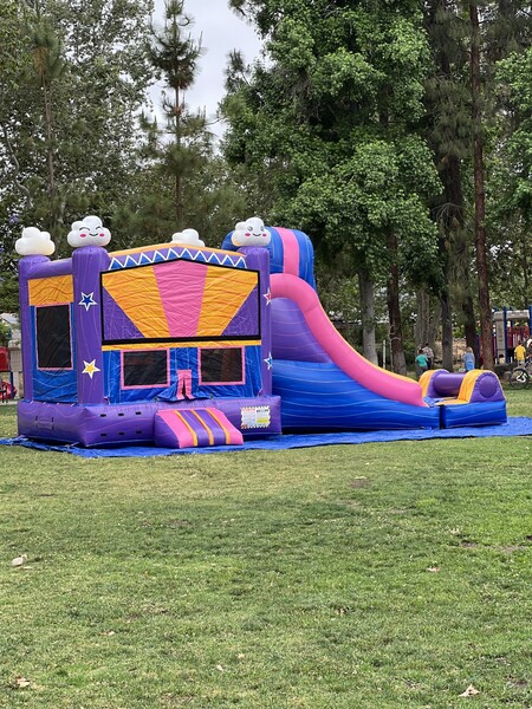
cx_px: 266
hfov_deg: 19.1
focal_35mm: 77
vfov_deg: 25.3
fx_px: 1578
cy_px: 354
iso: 20
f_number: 2.8
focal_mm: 9
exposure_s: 1/151
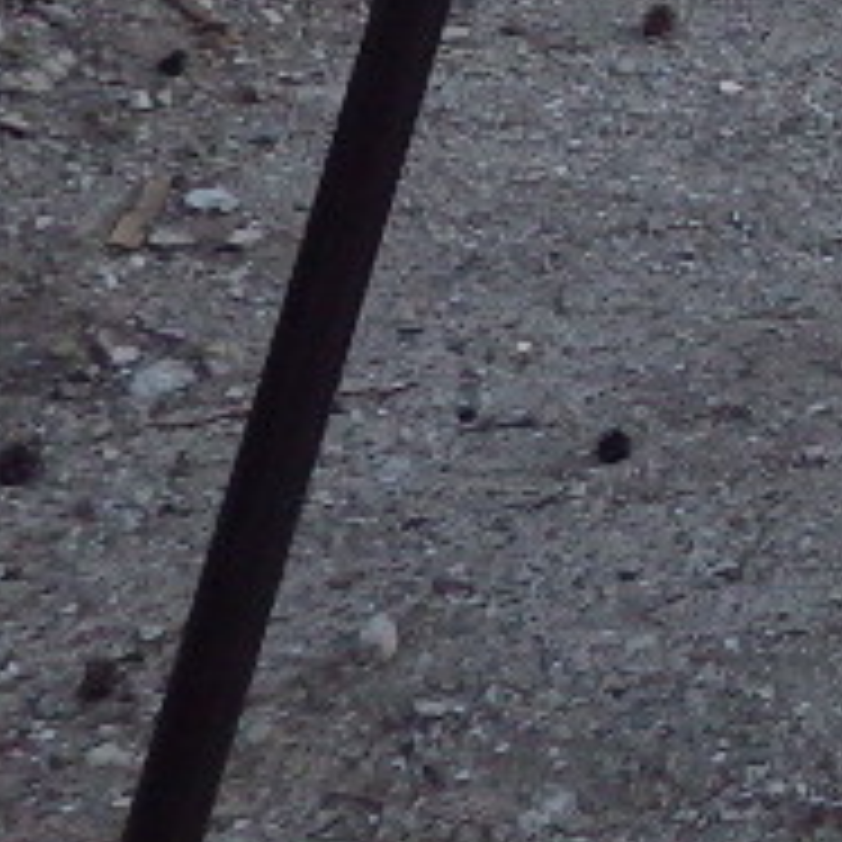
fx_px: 4155
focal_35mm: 151
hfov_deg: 9.7
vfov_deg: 10.7
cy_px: -747
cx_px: 2256
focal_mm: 4.5
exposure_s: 1/640
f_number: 2.8
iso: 250
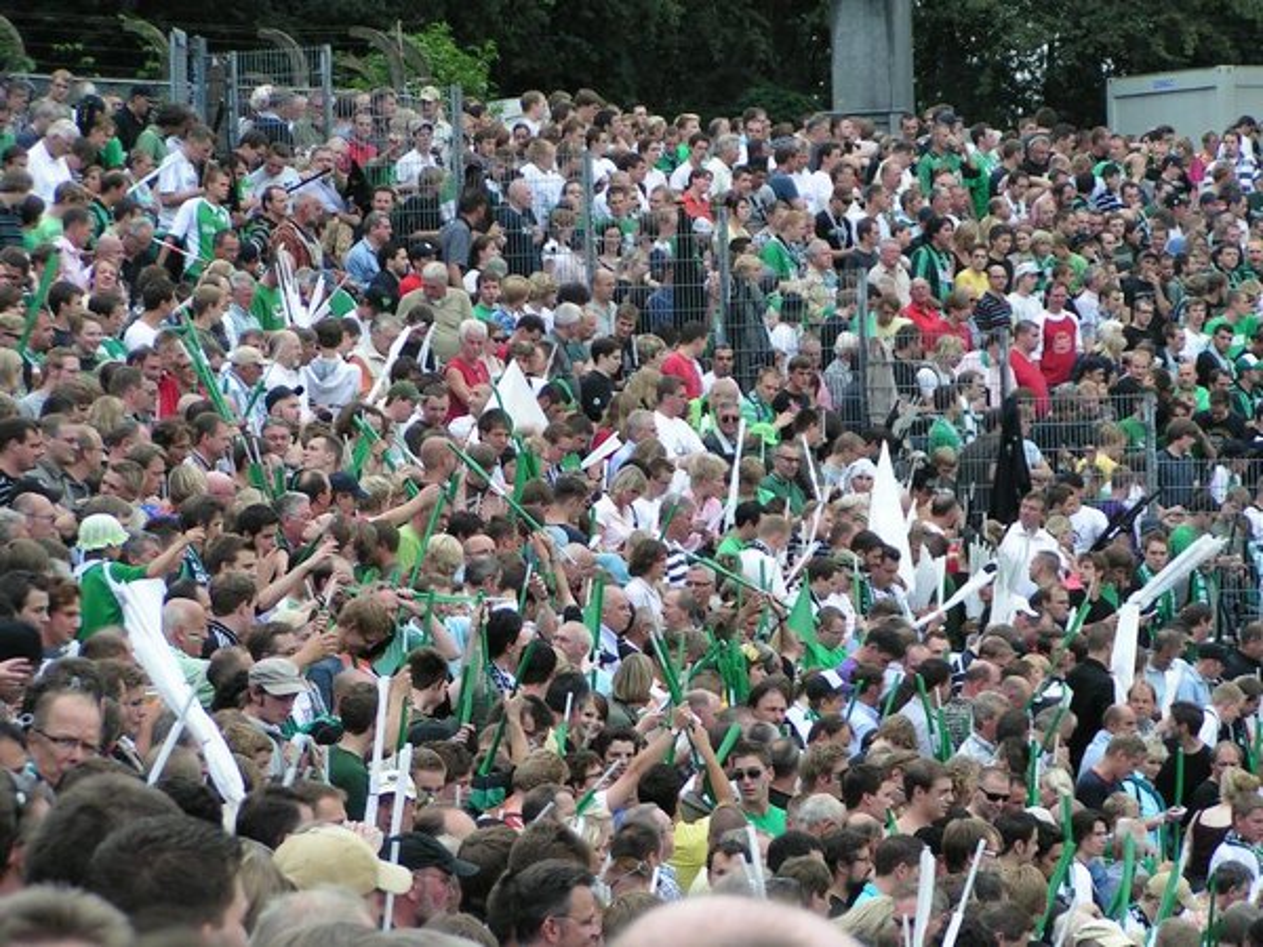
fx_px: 5728
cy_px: 474
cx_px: 632
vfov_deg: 9.5
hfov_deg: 12.6
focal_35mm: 157
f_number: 3.5
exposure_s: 1/160
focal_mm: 24
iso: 50
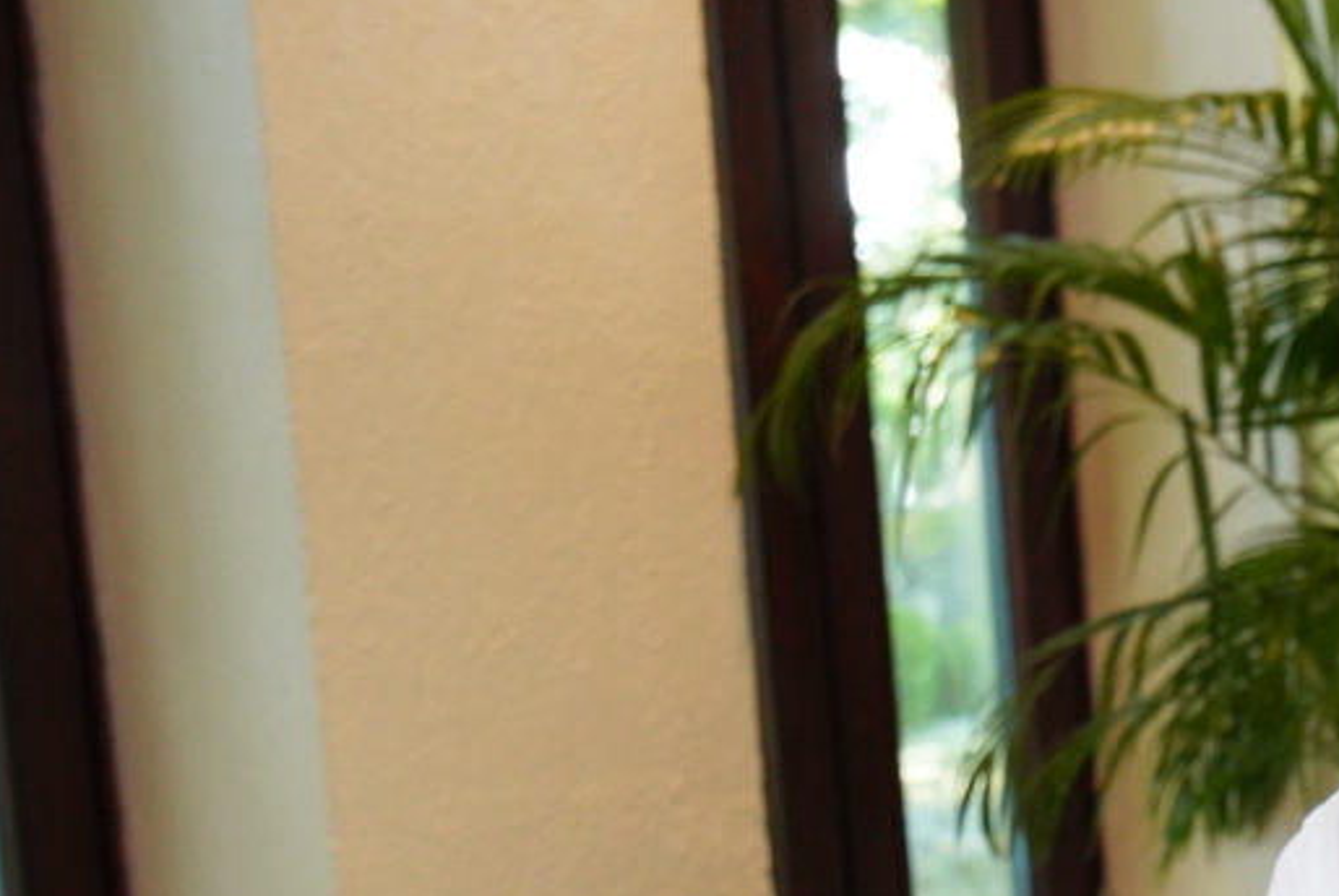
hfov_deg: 21.5
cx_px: 1597
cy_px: 1044
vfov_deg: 15.1
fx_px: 3277
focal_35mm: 88
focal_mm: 28
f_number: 5
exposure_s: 1/160
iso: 2000
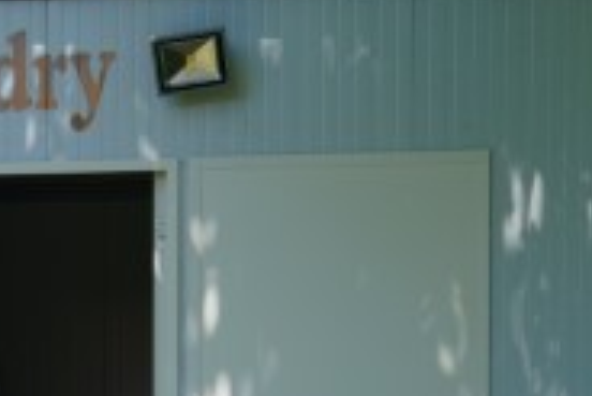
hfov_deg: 15.4
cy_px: 573
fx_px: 2123
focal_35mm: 129
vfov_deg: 10.3
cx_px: -101
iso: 100
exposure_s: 1/125
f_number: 8
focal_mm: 22
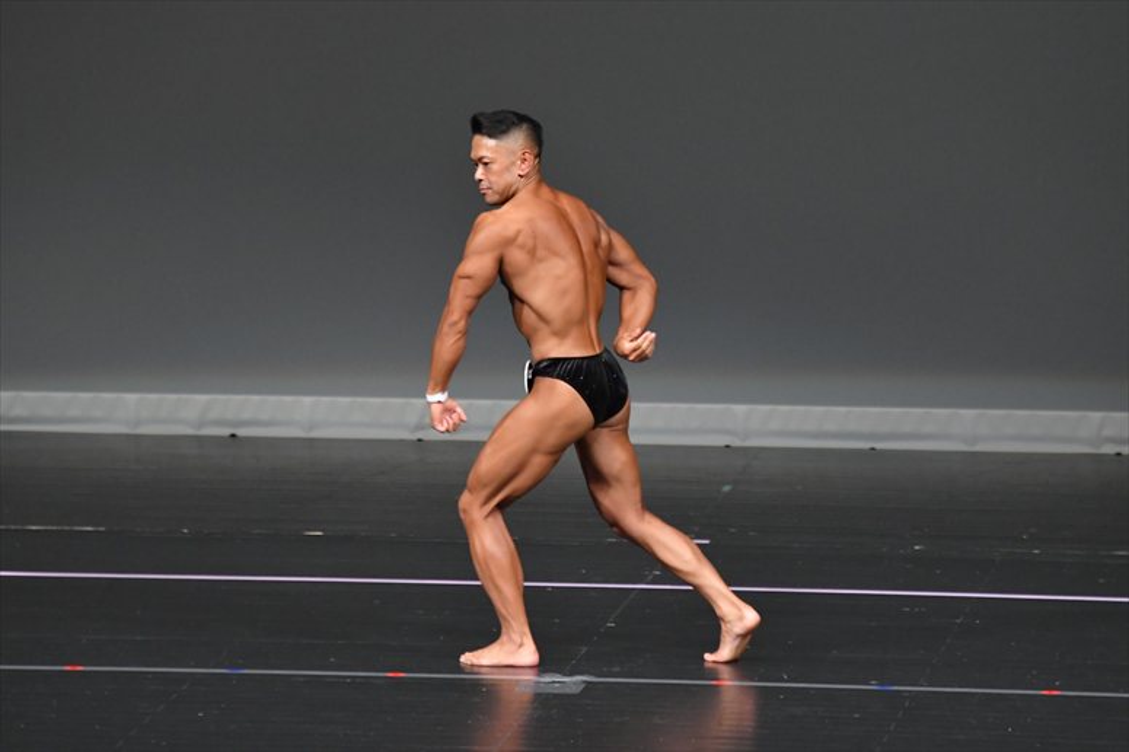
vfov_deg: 4.0
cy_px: 376
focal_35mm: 345
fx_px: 10814
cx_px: 564
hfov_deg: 6.0
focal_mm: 230
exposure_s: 1/400
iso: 4000
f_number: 5.6
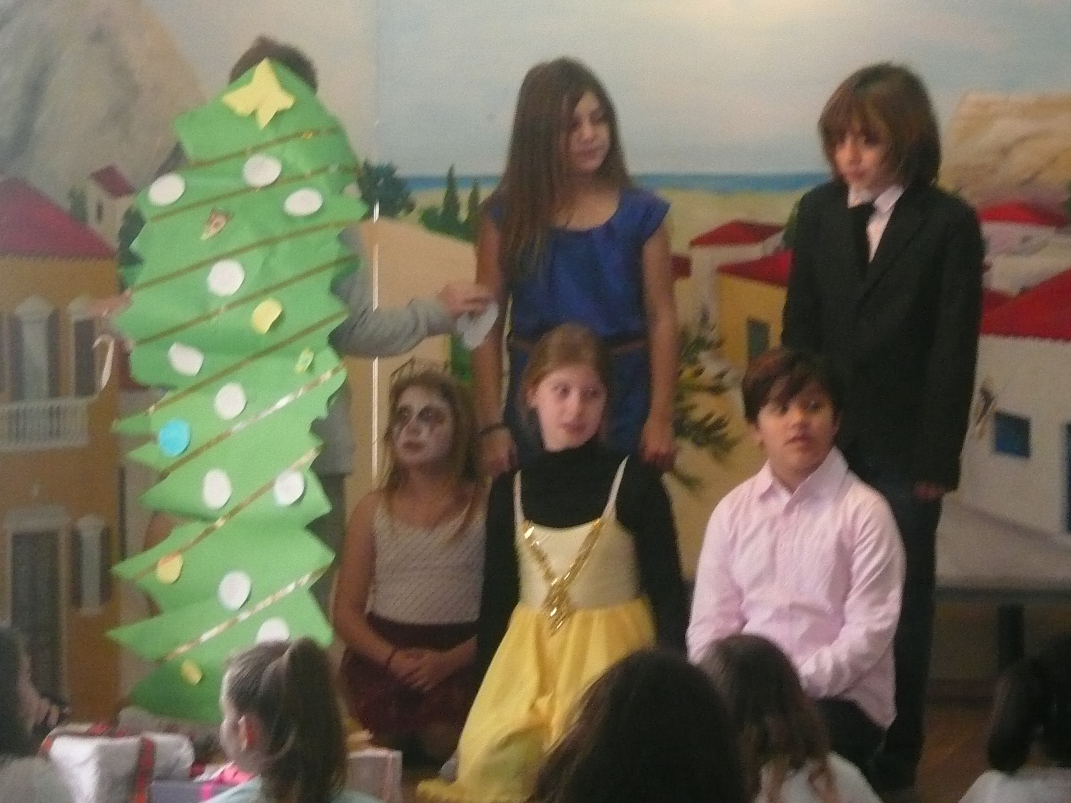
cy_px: 300
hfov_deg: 14.9
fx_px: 4084
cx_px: 455
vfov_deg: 11.2
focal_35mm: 132
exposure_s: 1/30
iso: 400
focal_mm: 16.8
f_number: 5.6
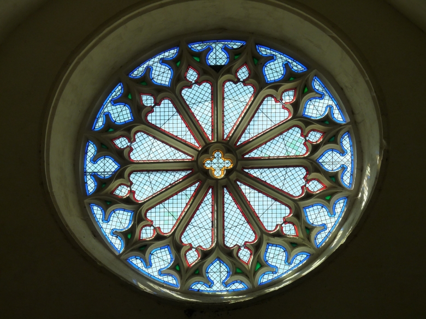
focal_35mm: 159
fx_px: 1957
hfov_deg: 12.4
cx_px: 213
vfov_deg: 9.3
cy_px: 160
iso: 160
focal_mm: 28.3
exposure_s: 1/200
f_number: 5
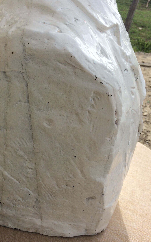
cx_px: 59
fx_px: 237
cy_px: 122
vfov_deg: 54.0
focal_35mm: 36
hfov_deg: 35.2
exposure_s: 1/1709
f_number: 2.2
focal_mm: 4.15
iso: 32
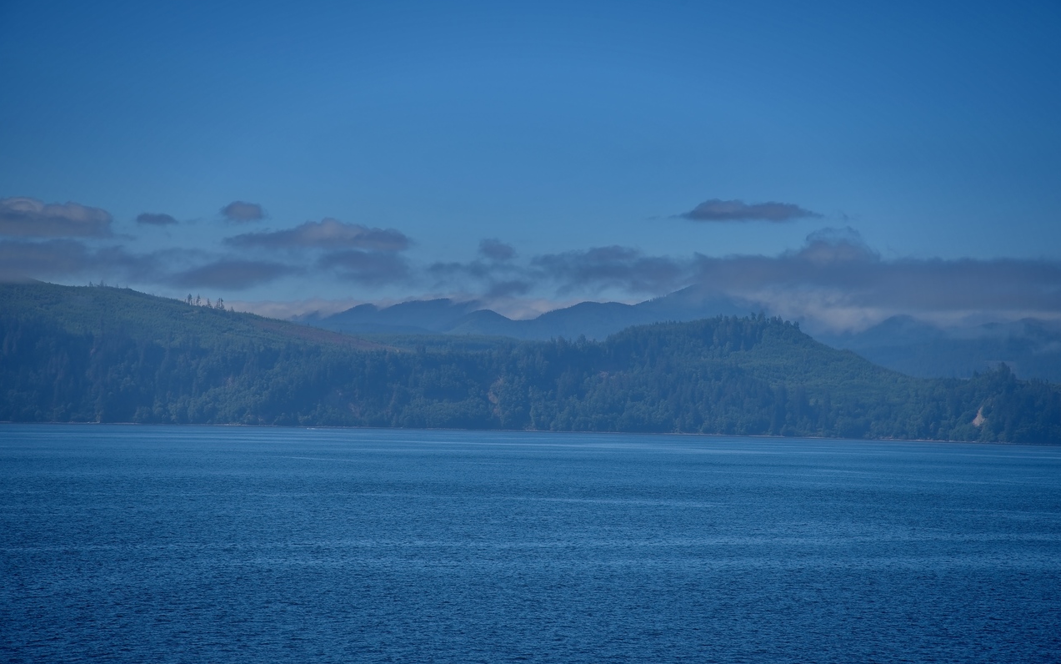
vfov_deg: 10.7
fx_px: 3557
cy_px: 317
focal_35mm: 123
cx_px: 530
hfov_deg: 17.0
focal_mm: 120
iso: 100
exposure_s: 1/320
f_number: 9
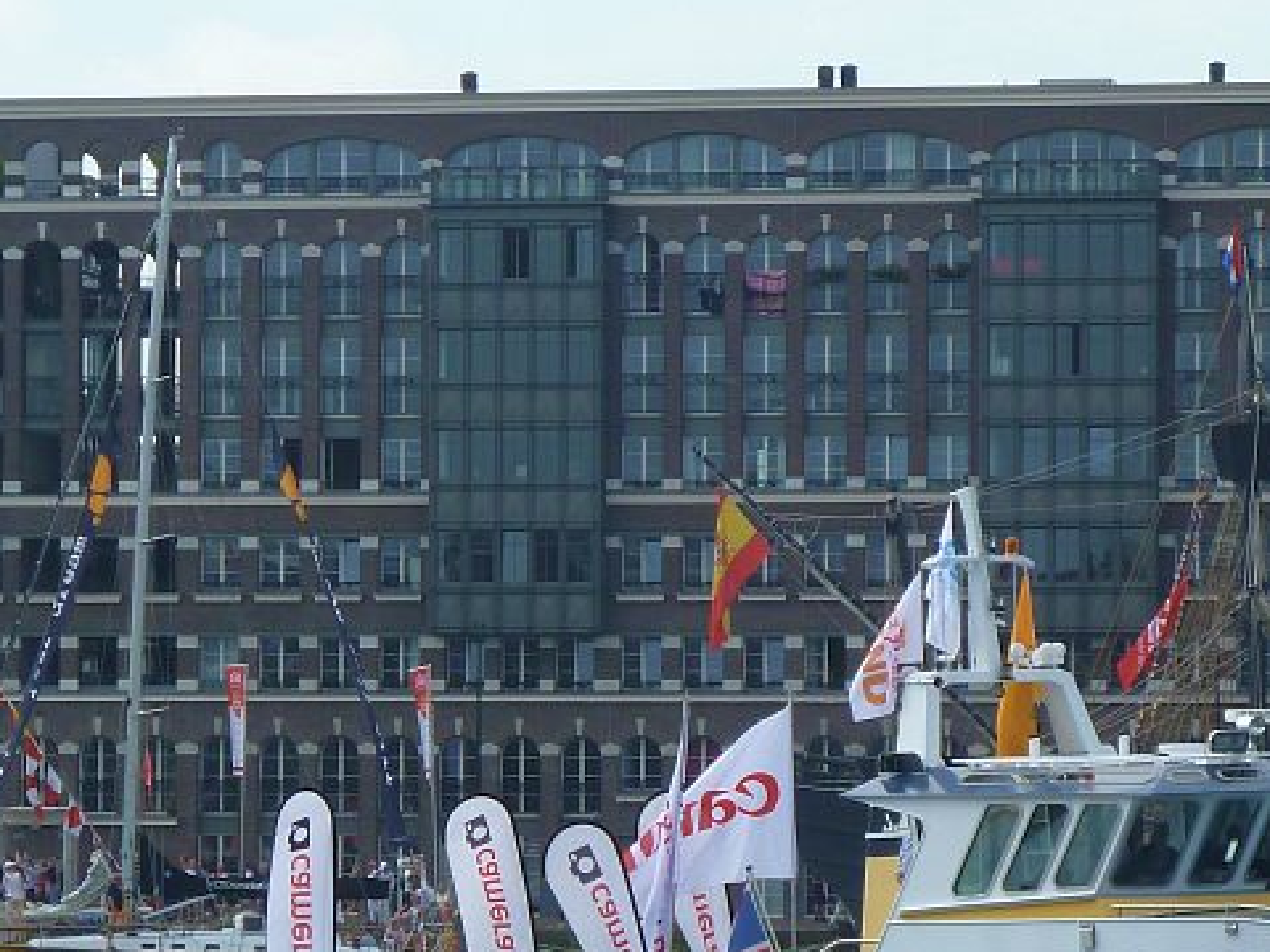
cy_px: 751
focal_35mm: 222
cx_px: 545
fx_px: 8145
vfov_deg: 6.7
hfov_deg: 8.9
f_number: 4.3
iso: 80
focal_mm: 17
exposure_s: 1/400
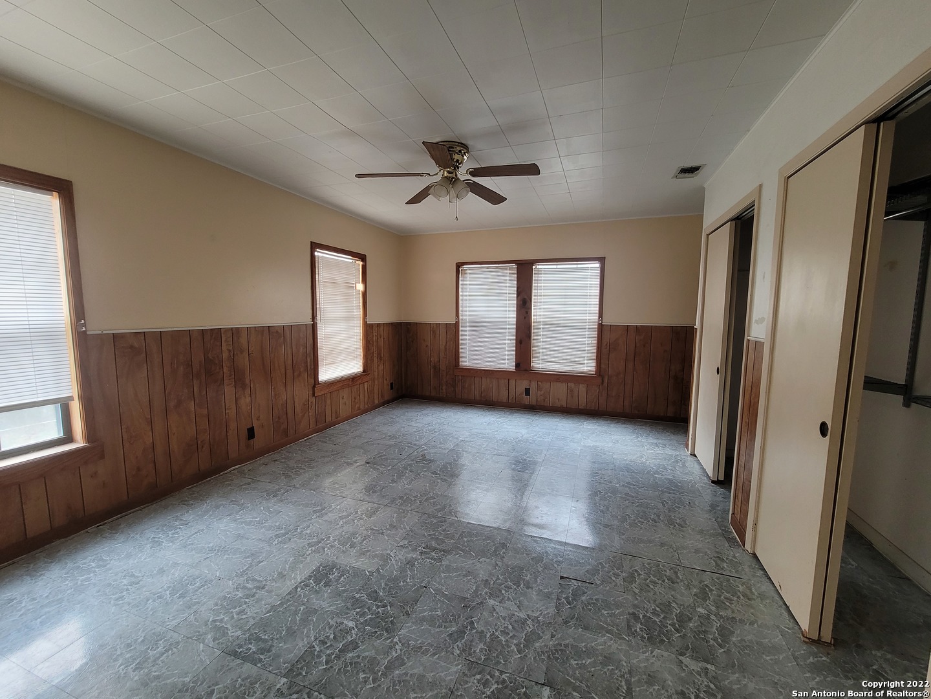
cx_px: 466
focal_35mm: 13
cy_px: 350
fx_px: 350
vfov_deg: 89.9
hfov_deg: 106.2
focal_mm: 2.2
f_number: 2.2
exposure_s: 1/60
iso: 200
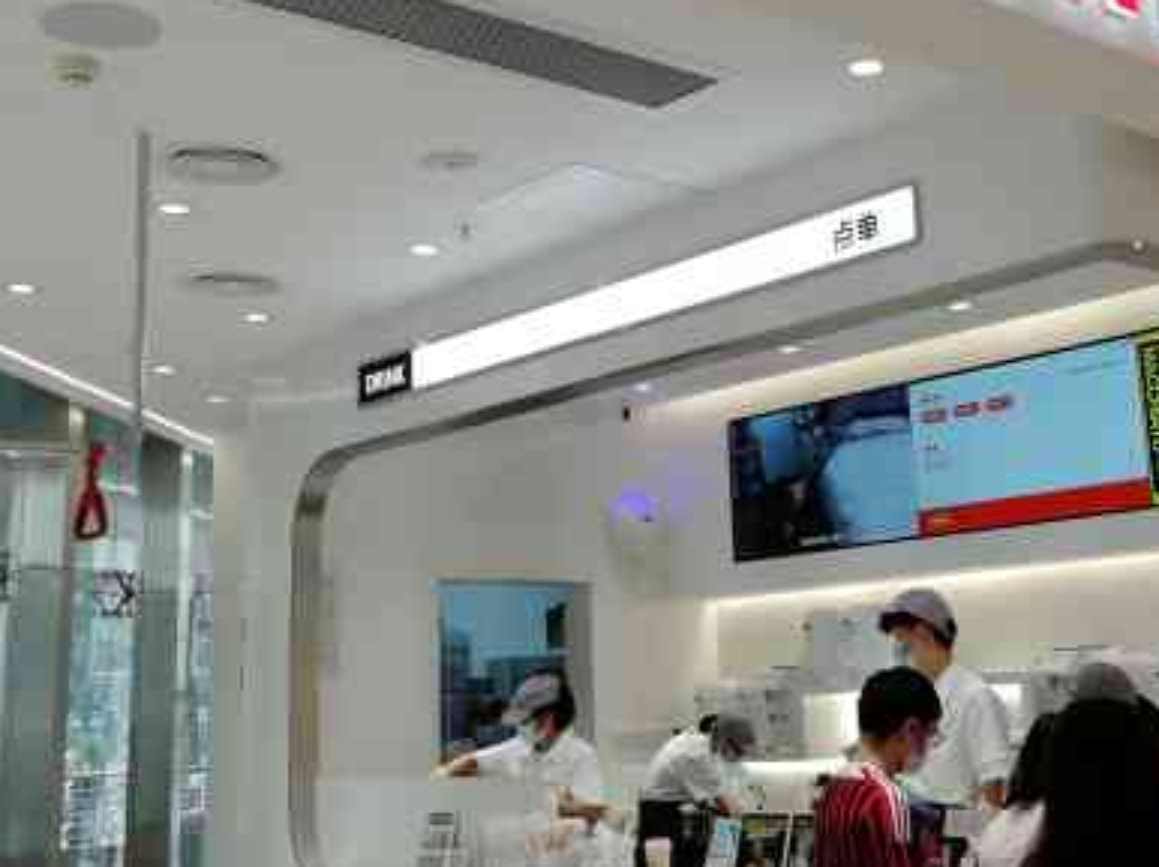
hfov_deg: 38.7
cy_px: 278
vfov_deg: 29.4
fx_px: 1640
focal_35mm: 49
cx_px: 712
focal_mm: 3.95
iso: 50
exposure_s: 1/60.2
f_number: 2.2
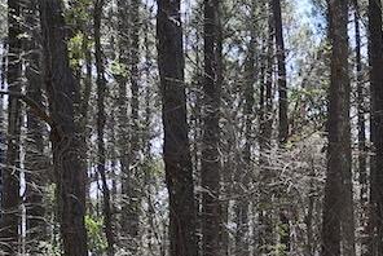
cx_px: 683
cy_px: 432
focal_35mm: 101
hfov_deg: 16.8
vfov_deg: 12.6
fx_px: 1076
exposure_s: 1/80
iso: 160
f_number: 2.8
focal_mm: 12.29
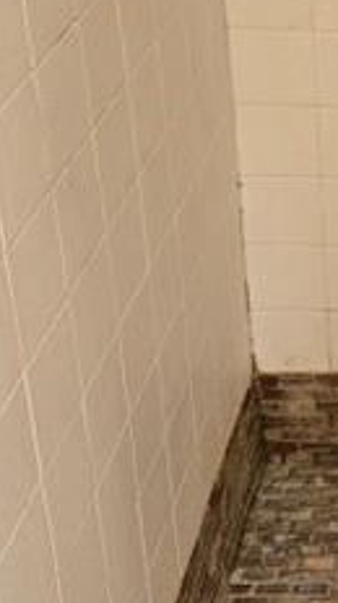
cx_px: 684
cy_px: 130
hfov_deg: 12.7
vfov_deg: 25.2
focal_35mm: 83
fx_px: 1326
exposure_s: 1/120
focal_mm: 5.4
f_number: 1.8
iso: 1000
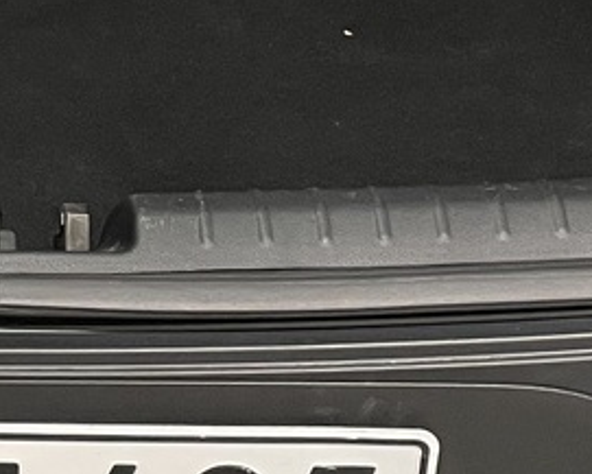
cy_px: -144
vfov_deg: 11.2
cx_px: -39
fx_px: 2366
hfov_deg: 14.0
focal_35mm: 135
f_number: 1.6
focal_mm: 4.2
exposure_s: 1/50
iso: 100
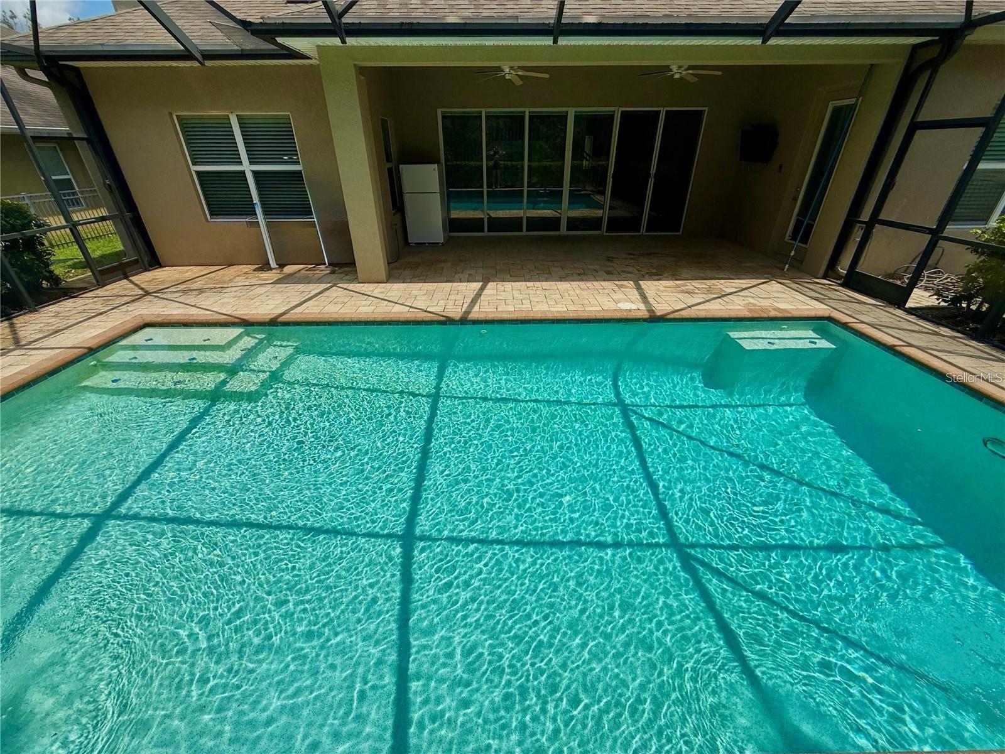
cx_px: 502
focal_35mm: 14
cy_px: 377
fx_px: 406
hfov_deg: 102.1
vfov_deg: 85.7
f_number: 2.2
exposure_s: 1/2410
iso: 50
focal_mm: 2.22
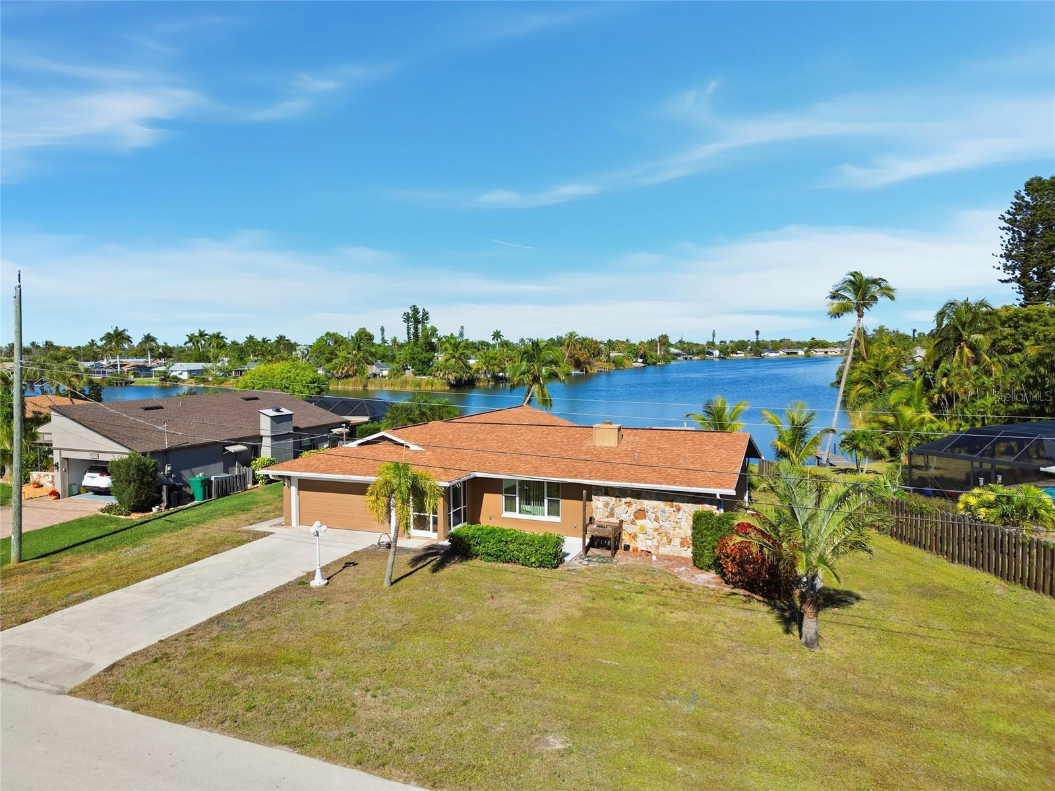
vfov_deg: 56.8
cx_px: 528
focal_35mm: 24
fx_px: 731
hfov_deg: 71.6
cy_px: 396
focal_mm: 6.7
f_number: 1.7
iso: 110
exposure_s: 1/5000
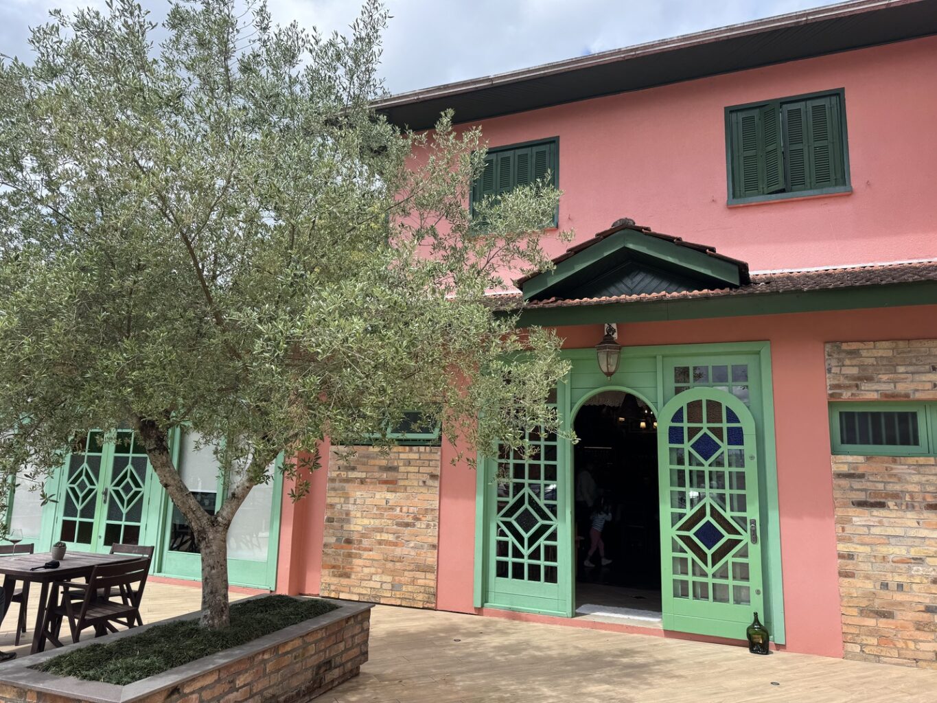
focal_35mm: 24
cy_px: 352
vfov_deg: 56.8
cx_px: 468
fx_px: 650
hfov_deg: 71.6
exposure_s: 1/2252
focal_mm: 6.76
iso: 80
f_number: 1.78
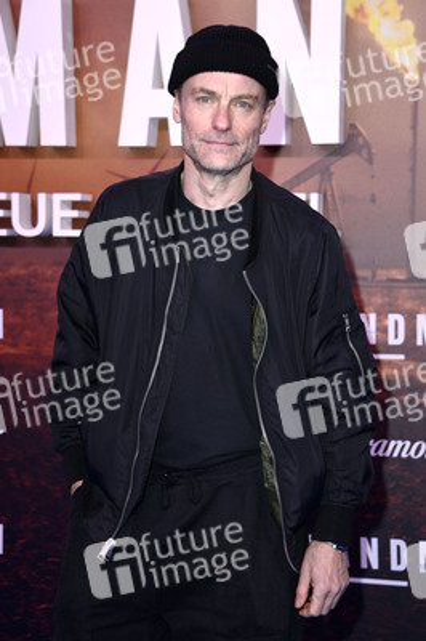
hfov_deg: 16.0
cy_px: 320
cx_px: 213
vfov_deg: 23.9
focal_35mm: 85
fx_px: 1511
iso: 320
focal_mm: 85
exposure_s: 1/200
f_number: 5.6
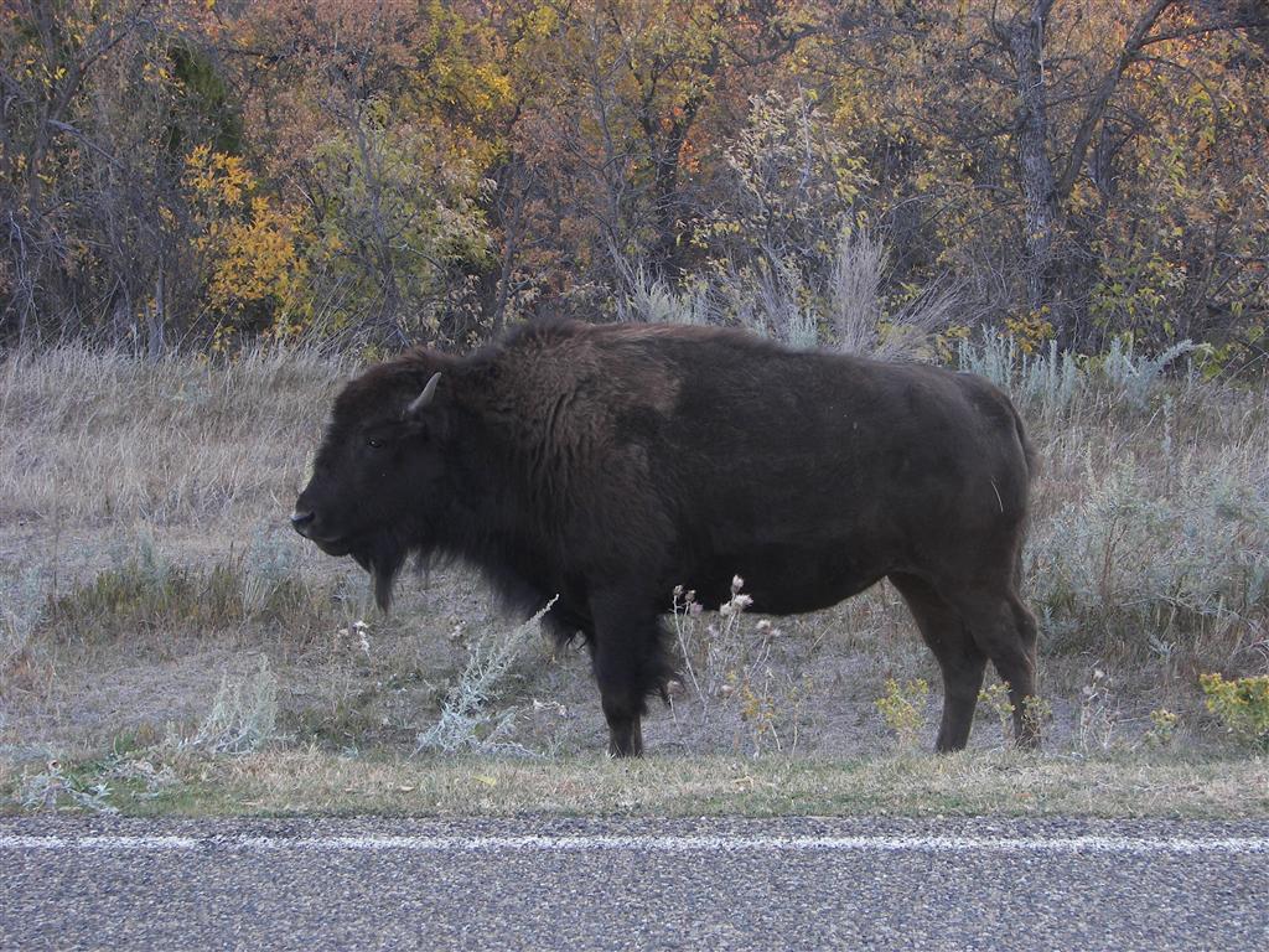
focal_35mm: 85
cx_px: 634
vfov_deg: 17.4
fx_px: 3116
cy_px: 476
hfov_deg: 23.0
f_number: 2.8
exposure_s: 1/40
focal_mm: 14.1
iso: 64
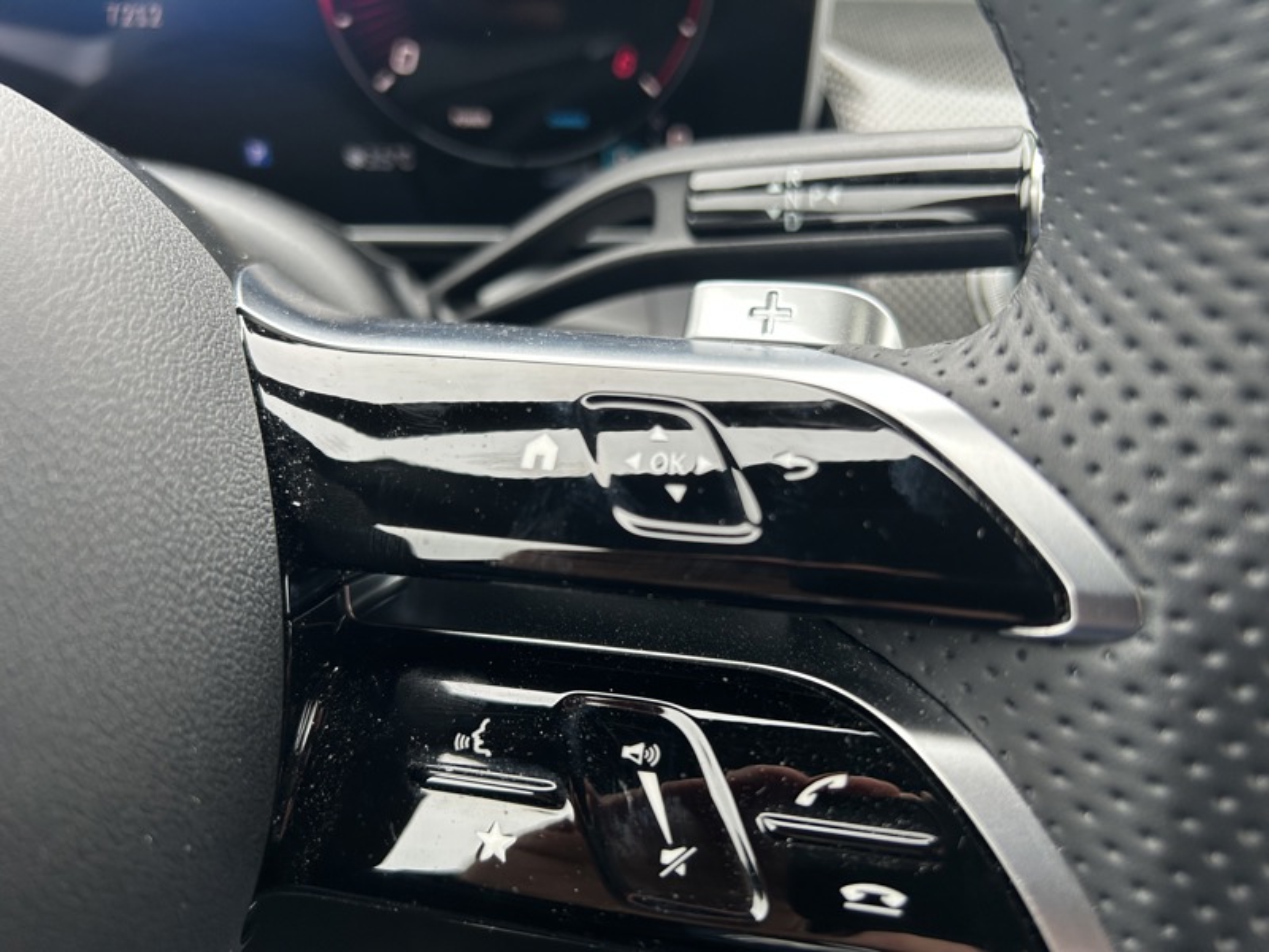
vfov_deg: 53.1
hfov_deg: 67.3
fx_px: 953
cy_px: 476
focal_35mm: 26
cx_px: 634
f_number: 1.5
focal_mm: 5.7
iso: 100
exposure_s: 1/101
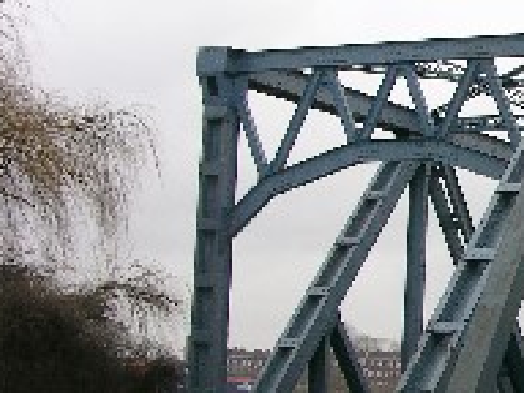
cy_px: 251
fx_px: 1620
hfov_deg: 16.7
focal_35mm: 107
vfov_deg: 13.8
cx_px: 787
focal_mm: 8.9
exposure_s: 1/67.7
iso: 50
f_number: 5
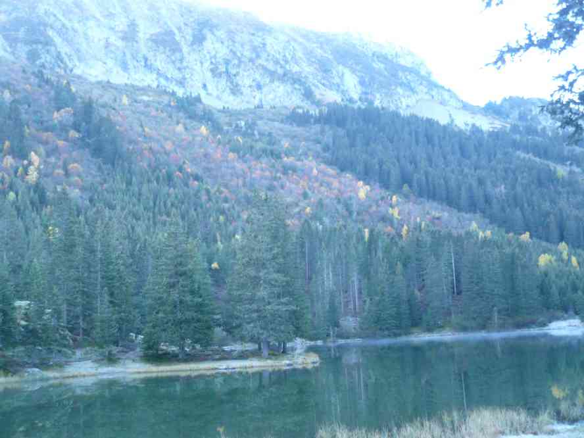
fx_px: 641
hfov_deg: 49.0
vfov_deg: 37.7
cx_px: 292
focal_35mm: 38
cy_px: 219
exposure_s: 1/30
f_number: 2.8
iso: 125
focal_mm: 5.8
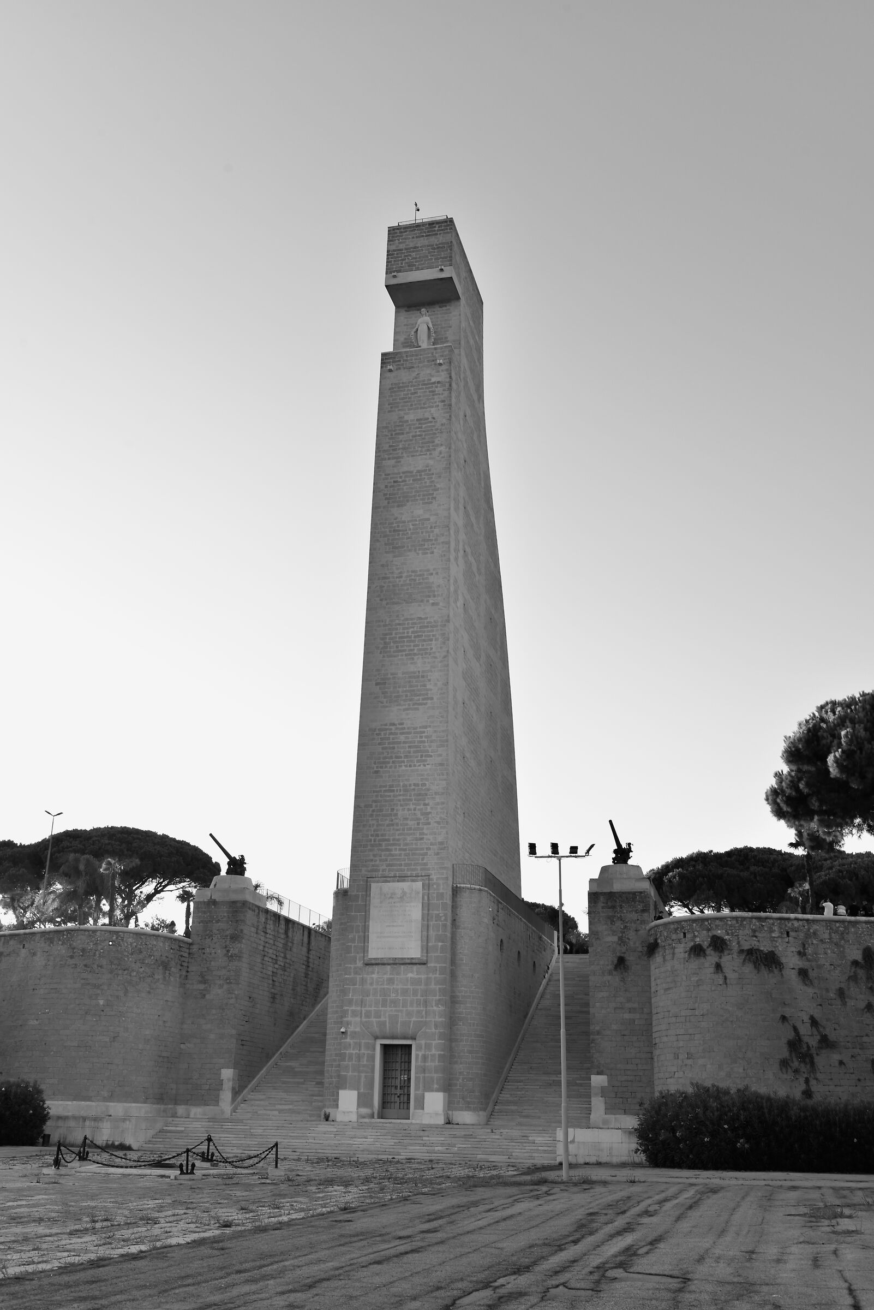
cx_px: 437
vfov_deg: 55.8
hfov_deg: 38.9
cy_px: 655
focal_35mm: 34
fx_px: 1237
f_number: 10
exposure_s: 1/100
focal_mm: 34
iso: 320
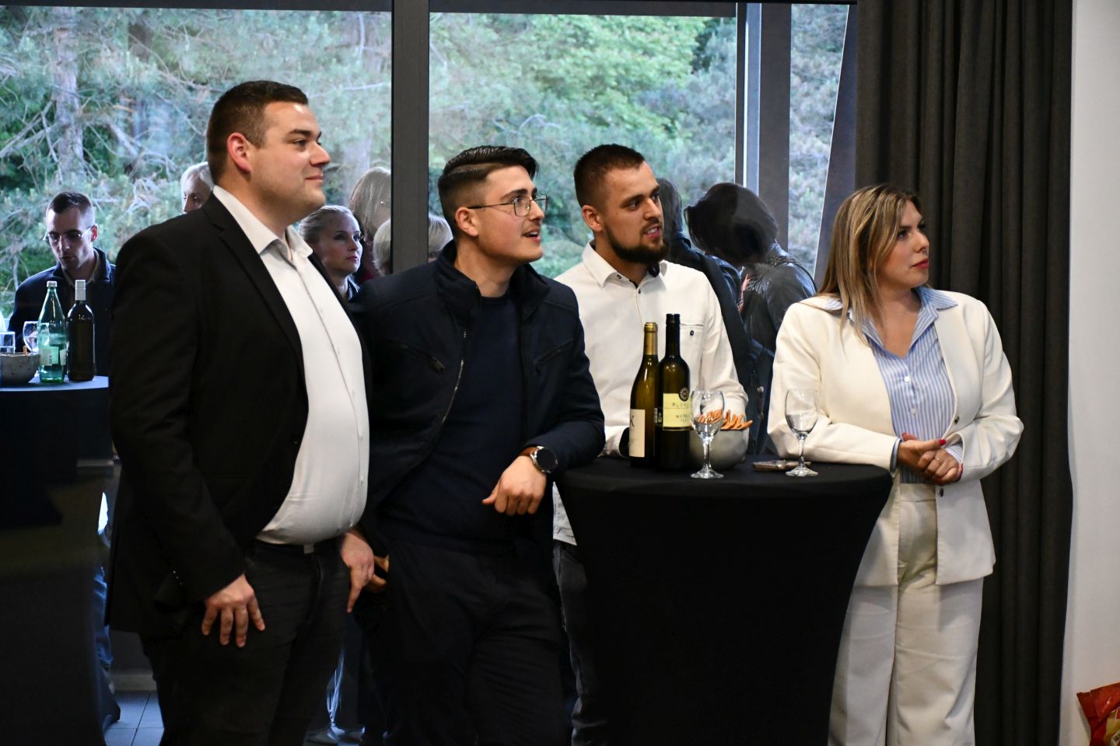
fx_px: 2333
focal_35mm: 75
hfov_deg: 27.0
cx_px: 560
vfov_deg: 18.2
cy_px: 373
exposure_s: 1/60
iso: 5000
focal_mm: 50
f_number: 4.8
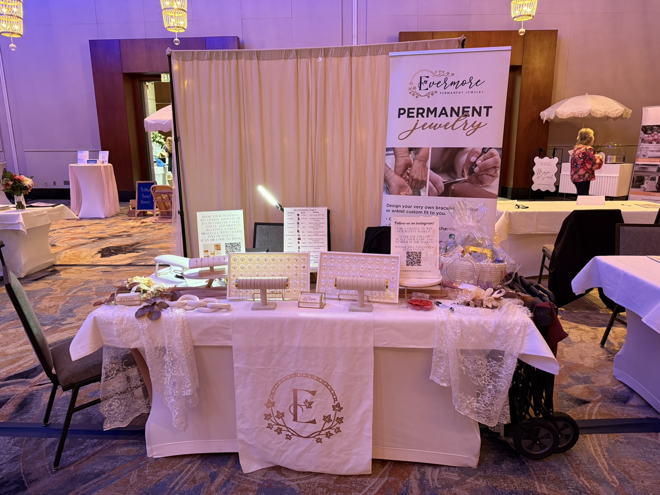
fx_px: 458
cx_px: 330
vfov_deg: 56.8
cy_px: 248
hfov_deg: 71.6
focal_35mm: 24
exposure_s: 1/60
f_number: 1.78
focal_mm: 6.76
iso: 500
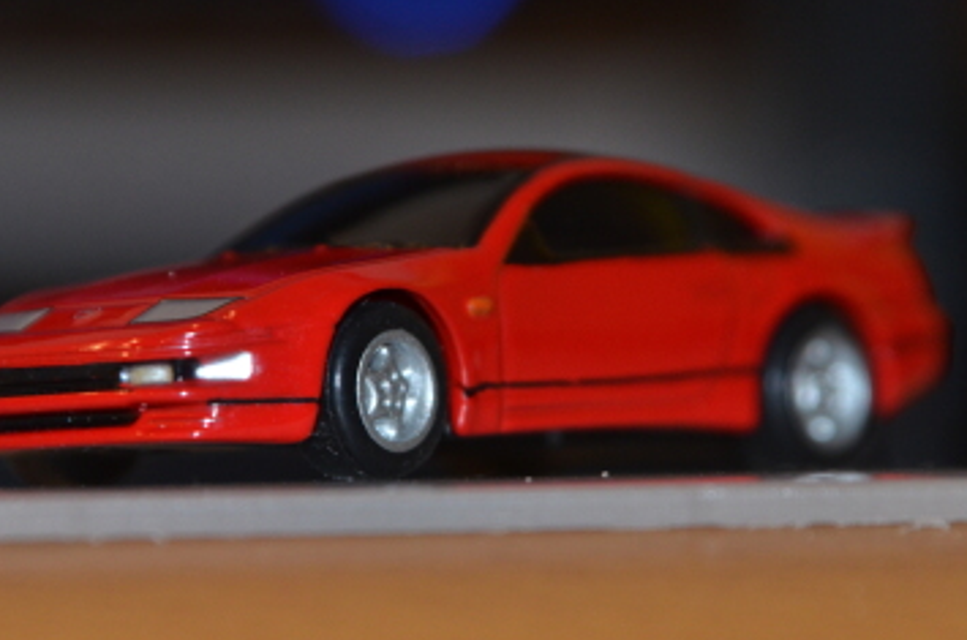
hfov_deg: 3.3
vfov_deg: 2.2
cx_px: 479
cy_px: 315
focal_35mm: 634
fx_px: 16992
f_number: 6.3
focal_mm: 300
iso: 800
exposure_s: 1/60
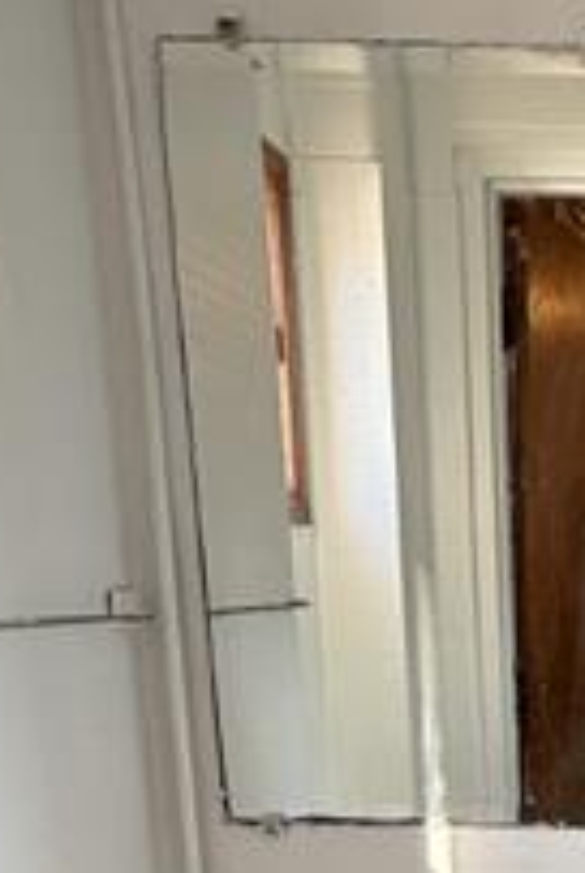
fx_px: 1336
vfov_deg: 32.5
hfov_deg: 22.2
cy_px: 925
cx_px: 761
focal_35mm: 55
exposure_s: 1/60
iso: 200
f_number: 2.2
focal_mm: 2.22
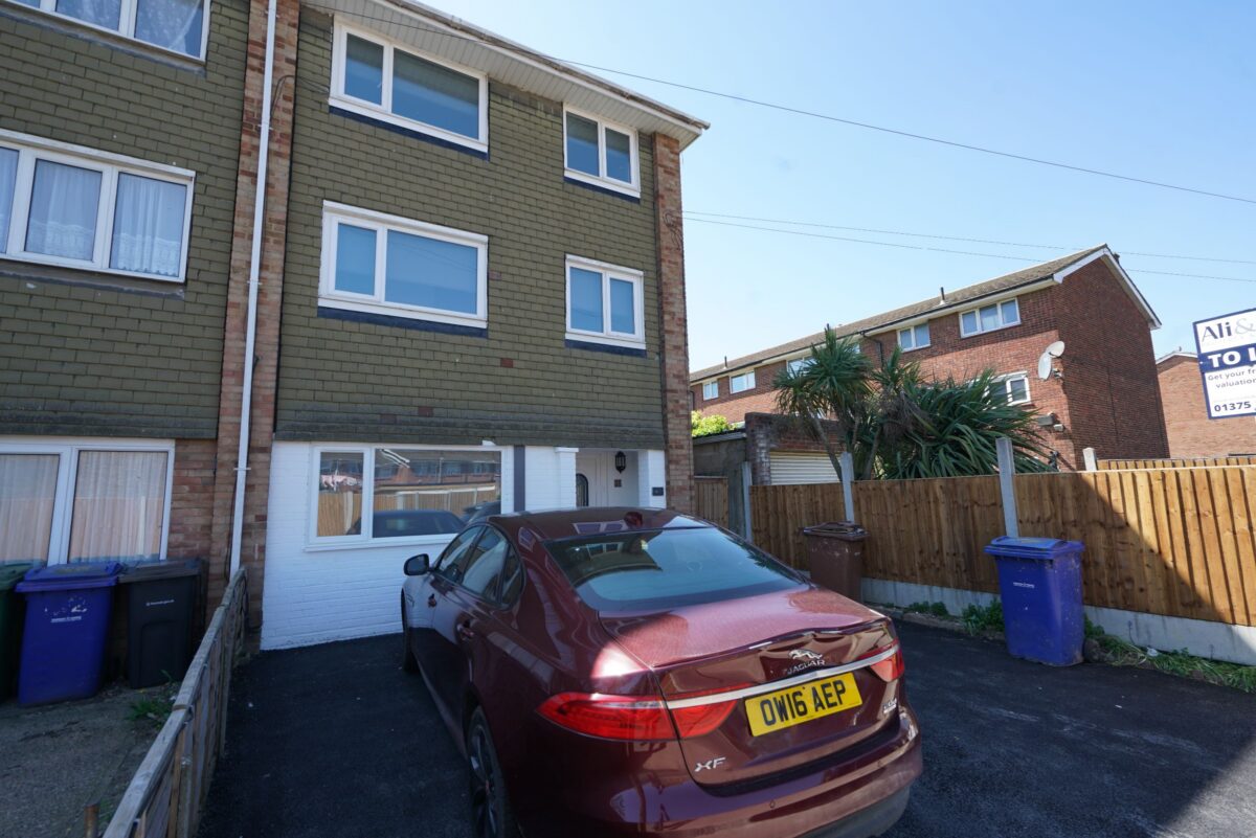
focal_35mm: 16
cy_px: 419
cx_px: 628
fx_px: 558
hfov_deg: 96.7
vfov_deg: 73.8
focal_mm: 16
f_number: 8
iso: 100
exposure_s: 1/80
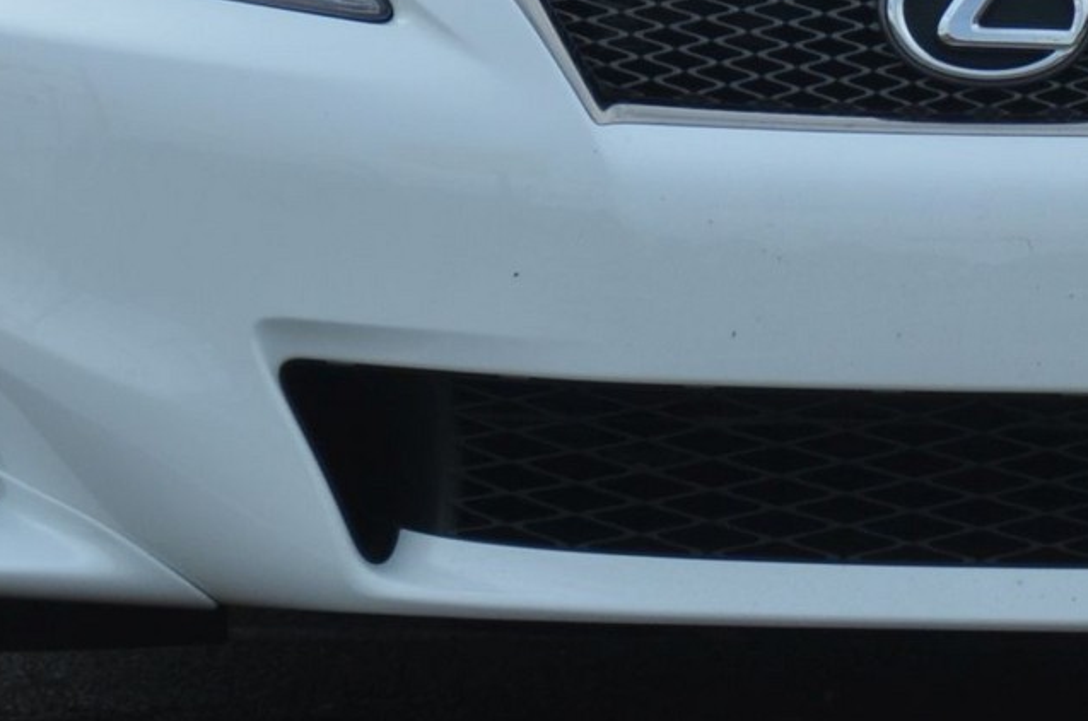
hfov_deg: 2.6
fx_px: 23977
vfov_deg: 1.7
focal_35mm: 795
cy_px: -253
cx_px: 950
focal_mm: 135
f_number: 5.6
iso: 400
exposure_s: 1/1600
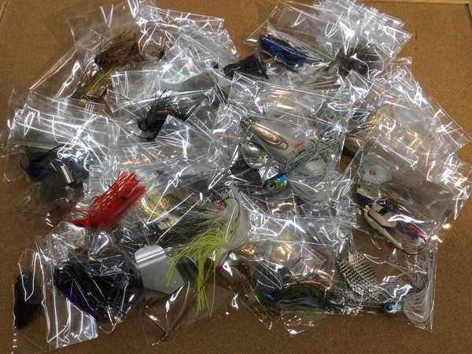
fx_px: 423
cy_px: 177
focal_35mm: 31
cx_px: 236
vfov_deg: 45.4
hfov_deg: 58.4
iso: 40
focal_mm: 3.3
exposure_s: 1/120
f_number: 2.4
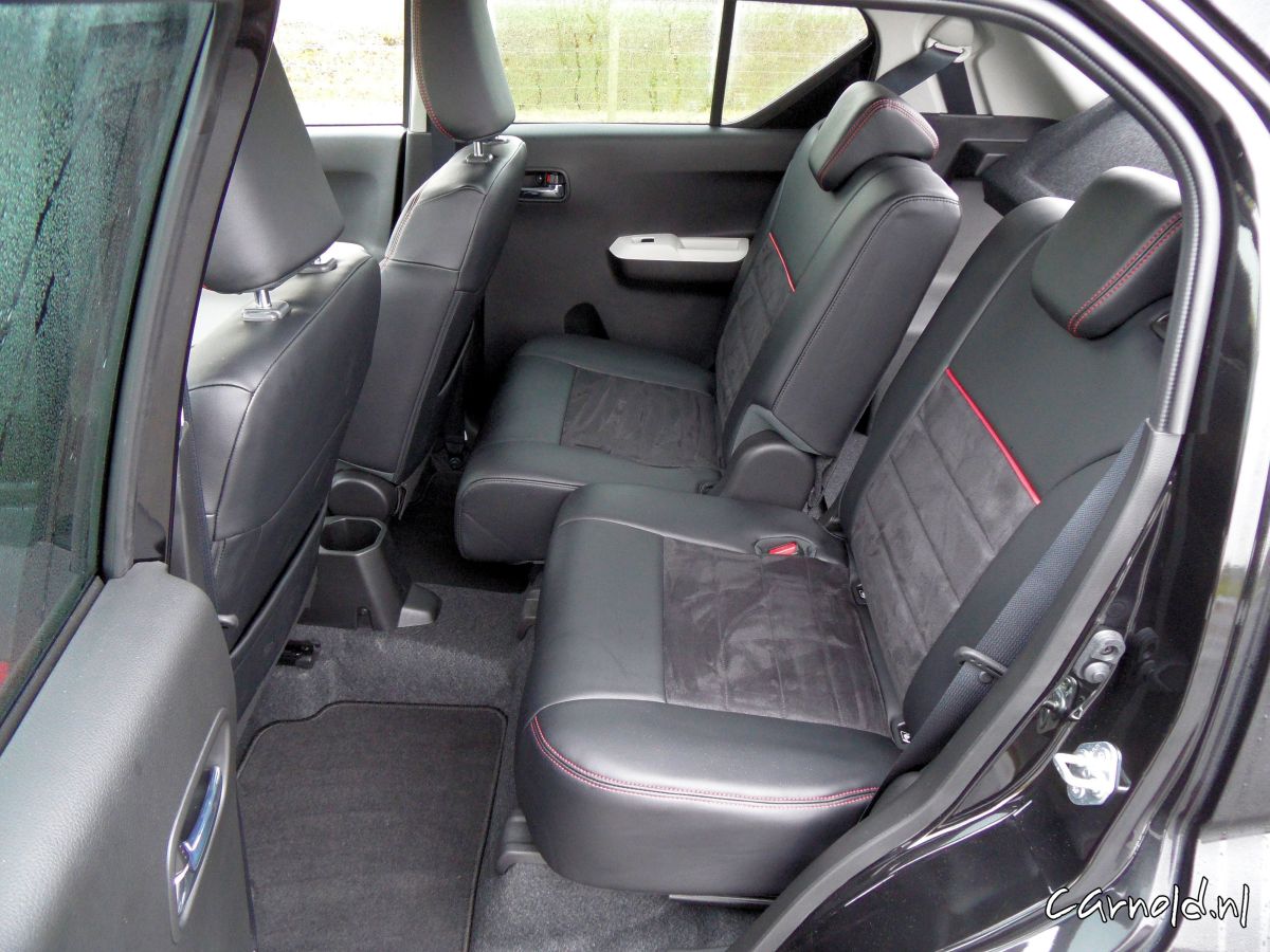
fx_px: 881
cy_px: 476
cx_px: 635
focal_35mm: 24
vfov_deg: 56.8
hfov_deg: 71.6
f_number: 3.2
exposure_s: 1/15
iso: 240
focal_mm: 3.9
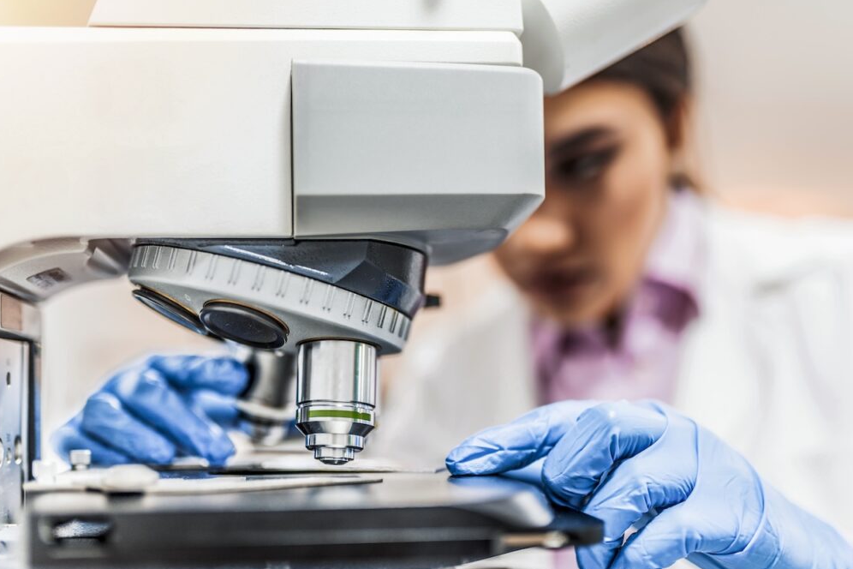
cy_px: 285
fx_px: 853
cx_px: 415
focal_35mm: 36
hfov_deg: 53.1
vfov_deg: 36.9
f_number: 1.8
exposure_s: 1/160
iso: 160
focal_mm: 35
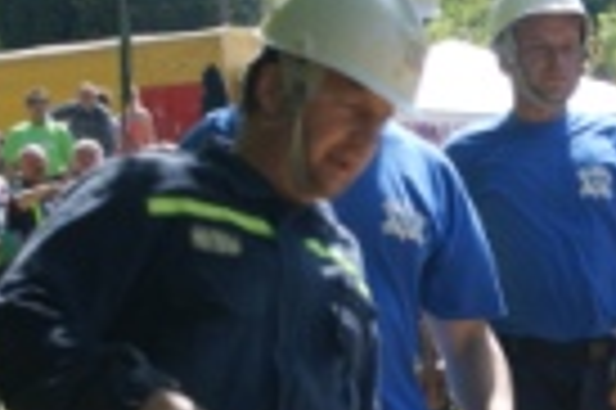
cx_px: 661
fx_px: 4187
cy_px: 288
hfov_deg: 8.4
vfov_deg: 5.6
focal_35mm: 245
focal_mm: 50
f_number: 5.6
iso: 100
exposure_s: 1/250
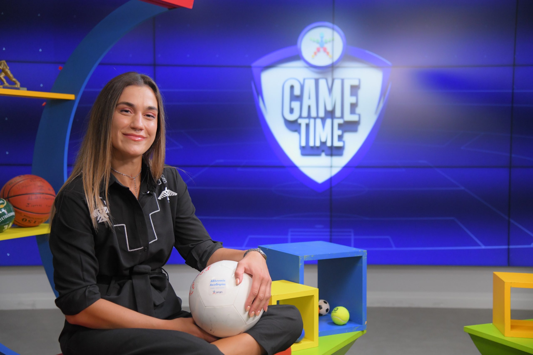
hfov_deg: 38.2
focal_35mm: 52
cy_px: 178
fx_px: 770
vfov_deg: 26.0
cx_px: 266
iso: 2500
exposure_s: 1/250
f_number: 4
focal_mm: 52
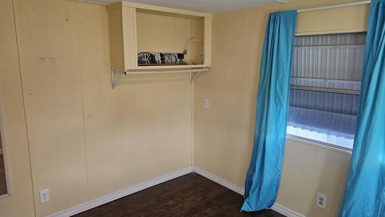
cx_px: 192
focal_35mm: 26
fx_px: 265
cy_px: 107
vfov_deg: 44.4
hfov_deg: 71.9
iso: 320
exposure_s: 1/120
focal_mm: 6.3
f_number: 1.7
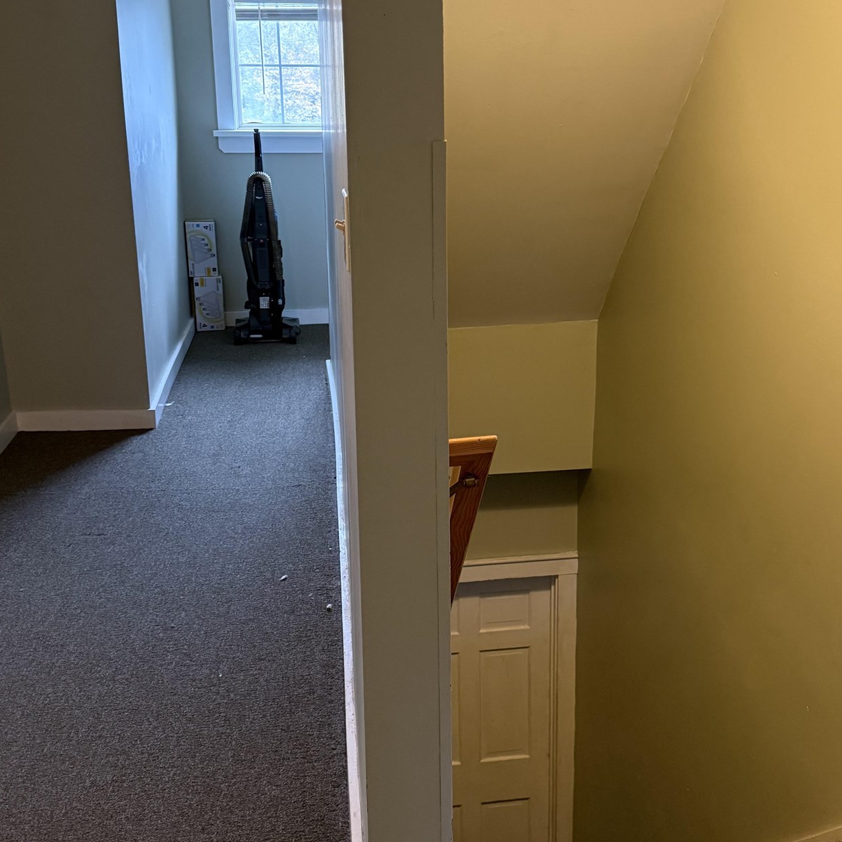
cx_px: 491
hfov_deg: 41.7
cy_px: 368
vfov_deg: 41.8
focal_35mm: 40
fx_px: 1101
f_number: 1.78
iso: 500
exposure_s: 1/60
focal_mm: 6.76
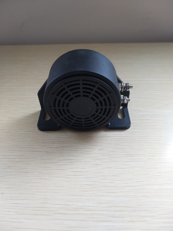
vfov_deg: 76.4
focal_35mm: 22
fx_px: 147
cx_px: 86
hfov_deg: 61.1
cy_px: 116
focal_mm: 3.79
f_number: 2
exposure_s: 1/50
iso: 67
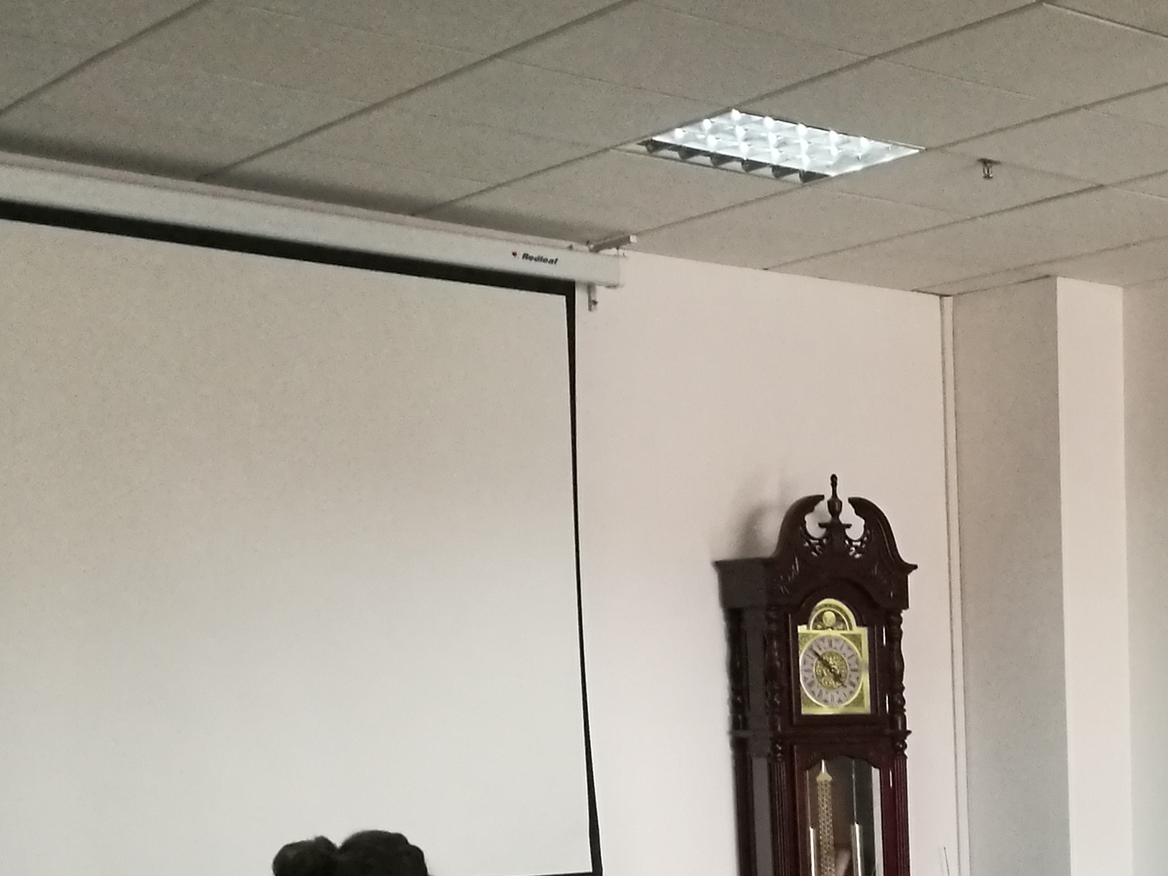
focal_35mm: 66
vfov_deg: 20.7
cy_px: 1062
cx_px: 1347
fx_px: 2227
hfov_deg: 26.6
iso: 320
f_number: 2.2
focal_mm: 4.5
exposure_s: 1/30
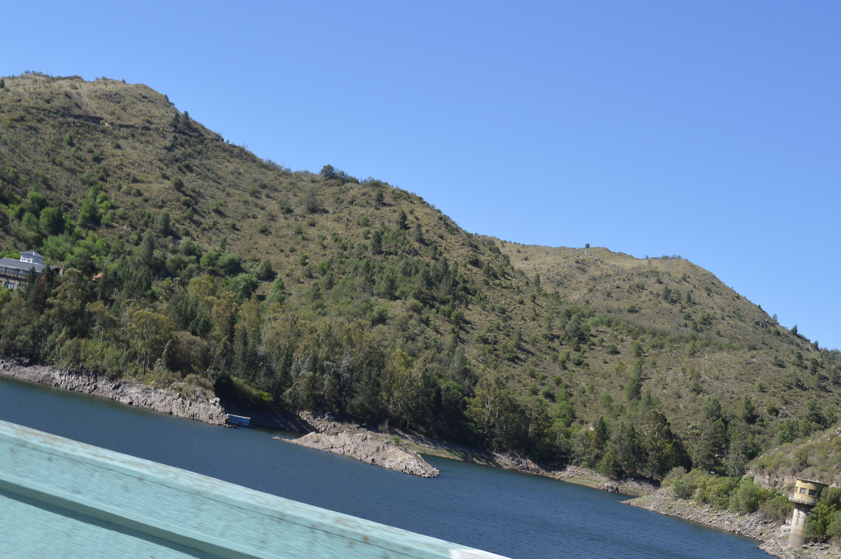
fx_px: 1367
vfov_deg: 23.1
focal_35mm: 59
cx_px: 437
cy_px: 262
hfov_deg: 34.2
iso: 100
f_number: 7.1
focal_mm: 35
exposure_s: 1/200
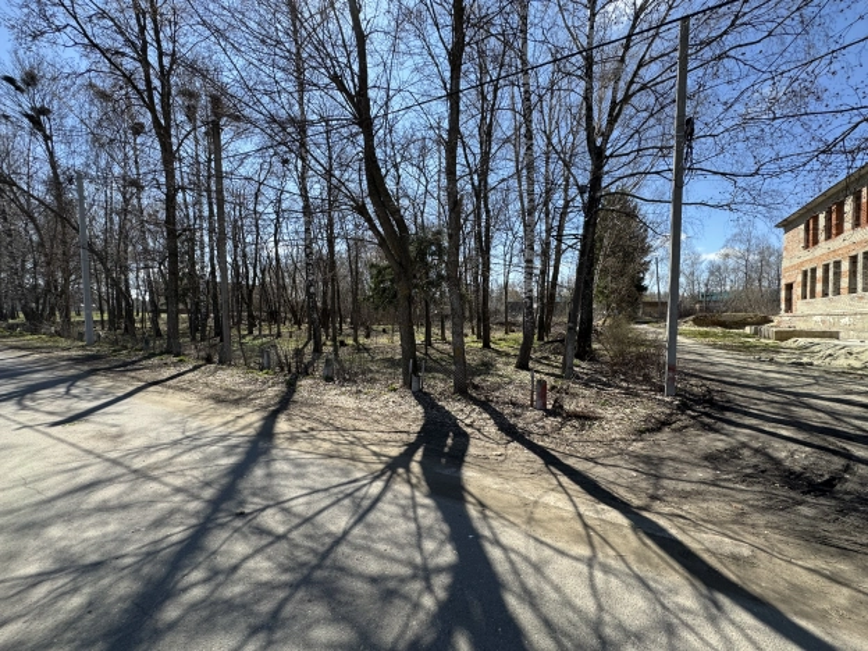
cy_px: 326
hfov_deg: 102.1
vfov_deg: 85.7
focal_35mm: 14
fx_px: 351
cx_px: 434
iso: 40
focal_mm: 2.22
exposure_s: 1/749
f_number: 2.2
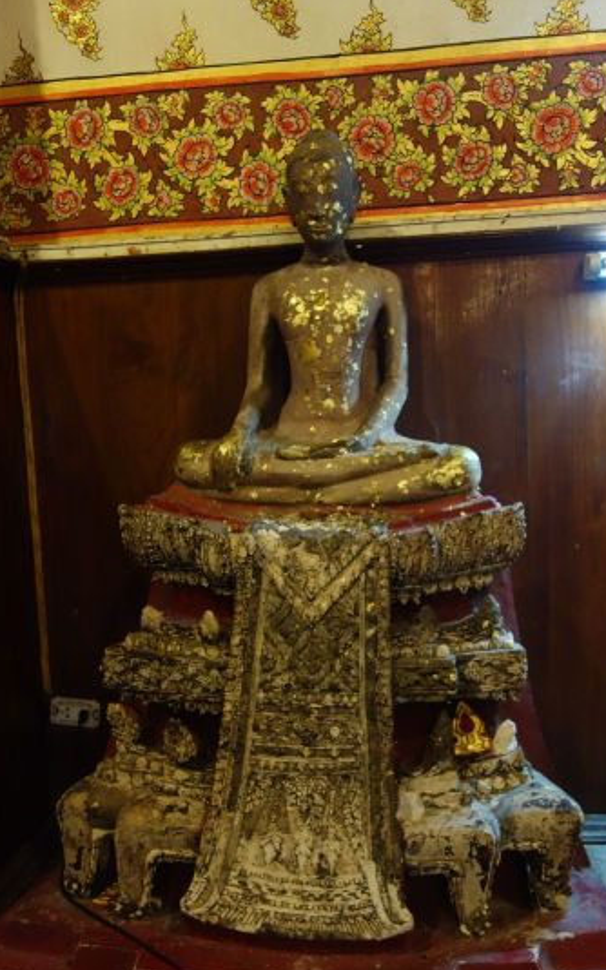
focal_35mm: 32
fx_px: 846
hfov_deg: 39.4
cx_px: 325
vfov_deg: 59.6
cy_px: 508
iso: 800
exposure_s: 1/40
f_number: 1.8
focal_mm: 10.4
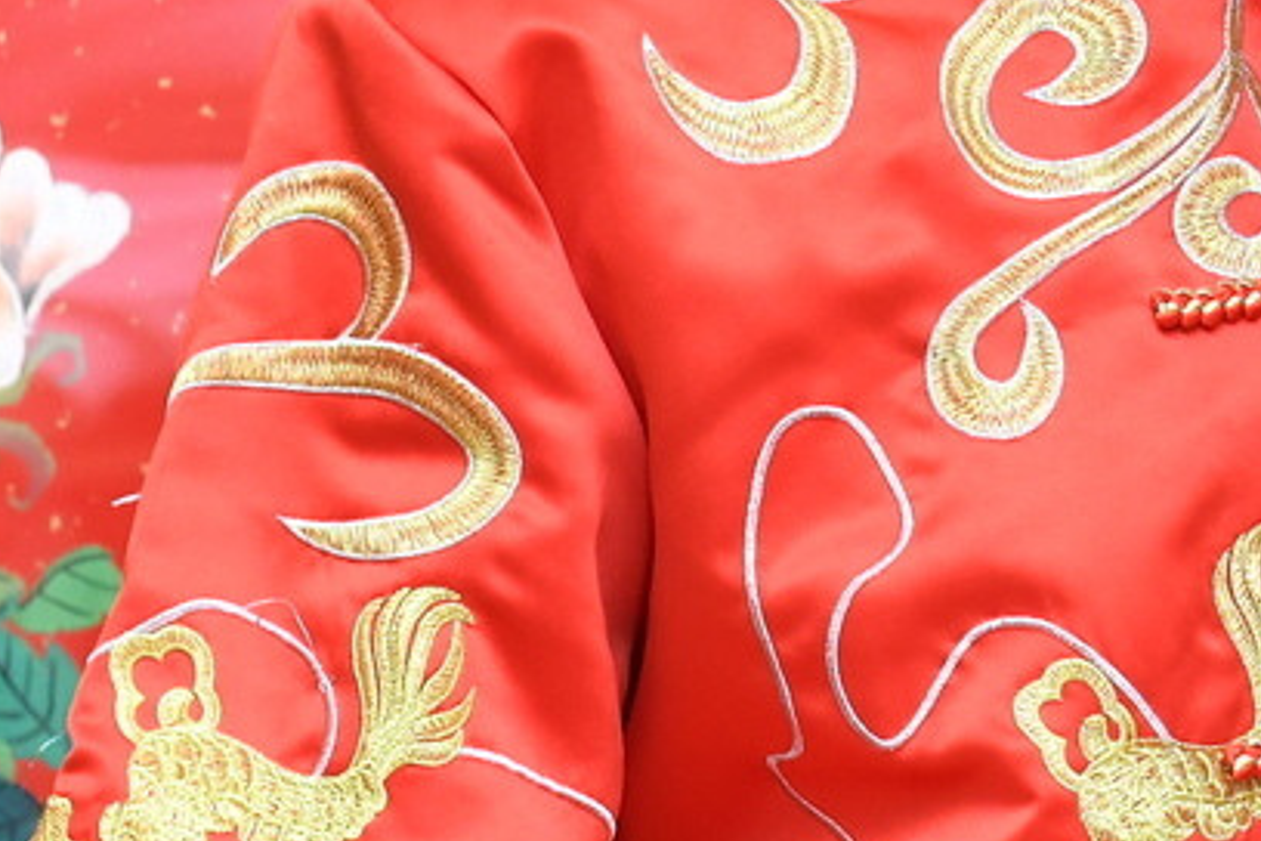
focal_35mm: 206
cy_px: 71
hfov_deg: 9.7
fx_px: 7215
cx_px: 1929
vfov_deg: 6.7
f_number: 4.5
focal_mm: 35
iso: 1000
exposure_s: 1/200
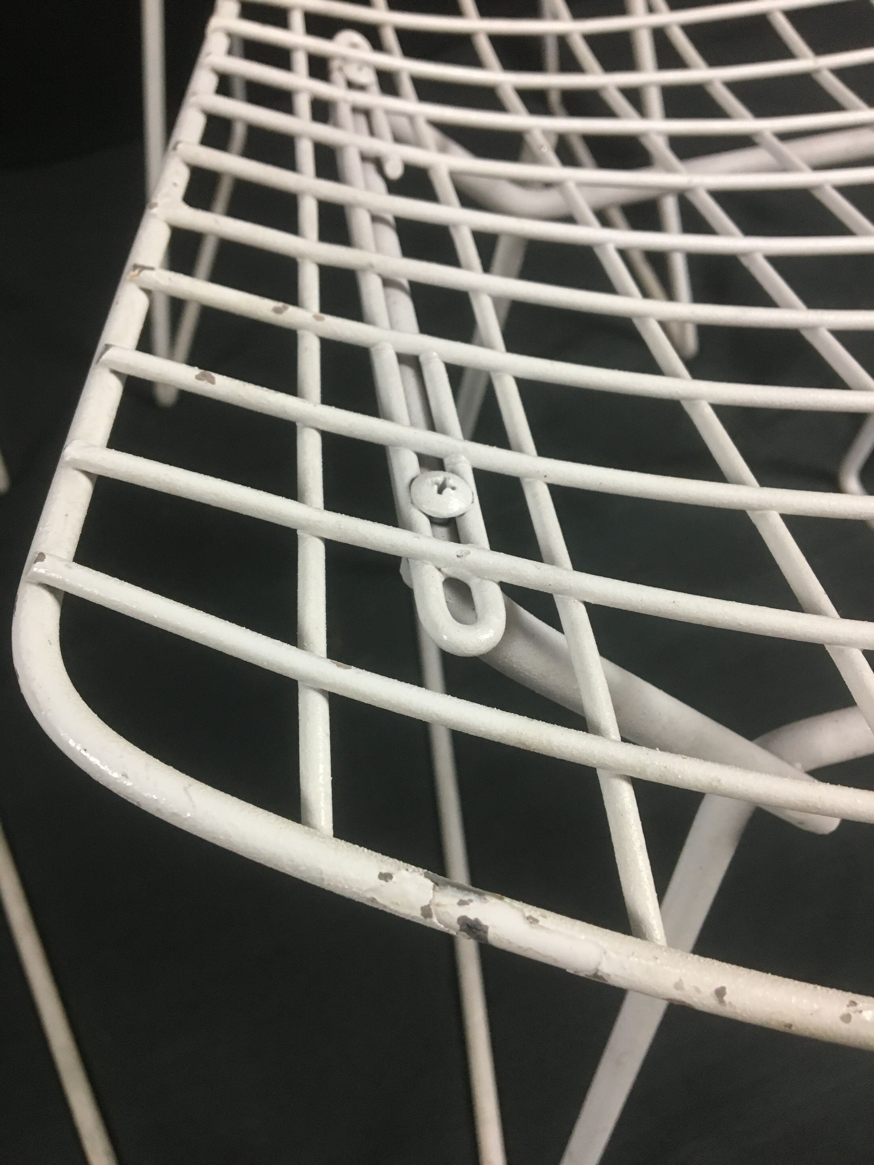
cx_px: 437
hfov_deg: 48.2
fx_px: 976
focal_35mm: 29
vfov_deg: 61.7
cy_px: 582
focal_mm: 4.15
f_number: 2.2
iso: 160
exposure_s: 1/33
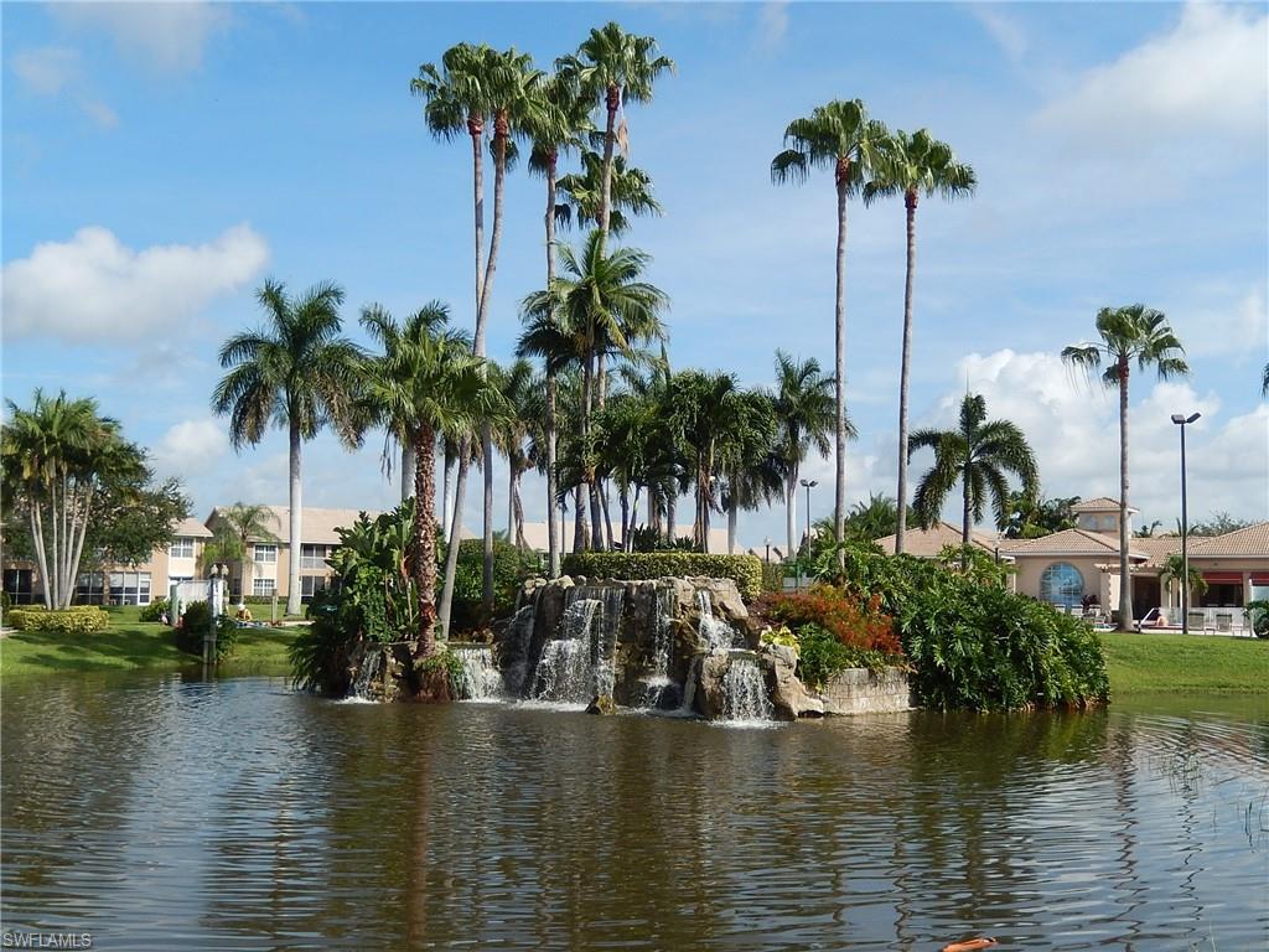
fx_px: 1320
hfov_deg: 51.4
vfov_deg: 39.7
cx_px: 634
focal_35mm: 36
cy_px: 476
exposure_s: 1/1000
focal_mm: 6.5
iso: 125
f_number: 4
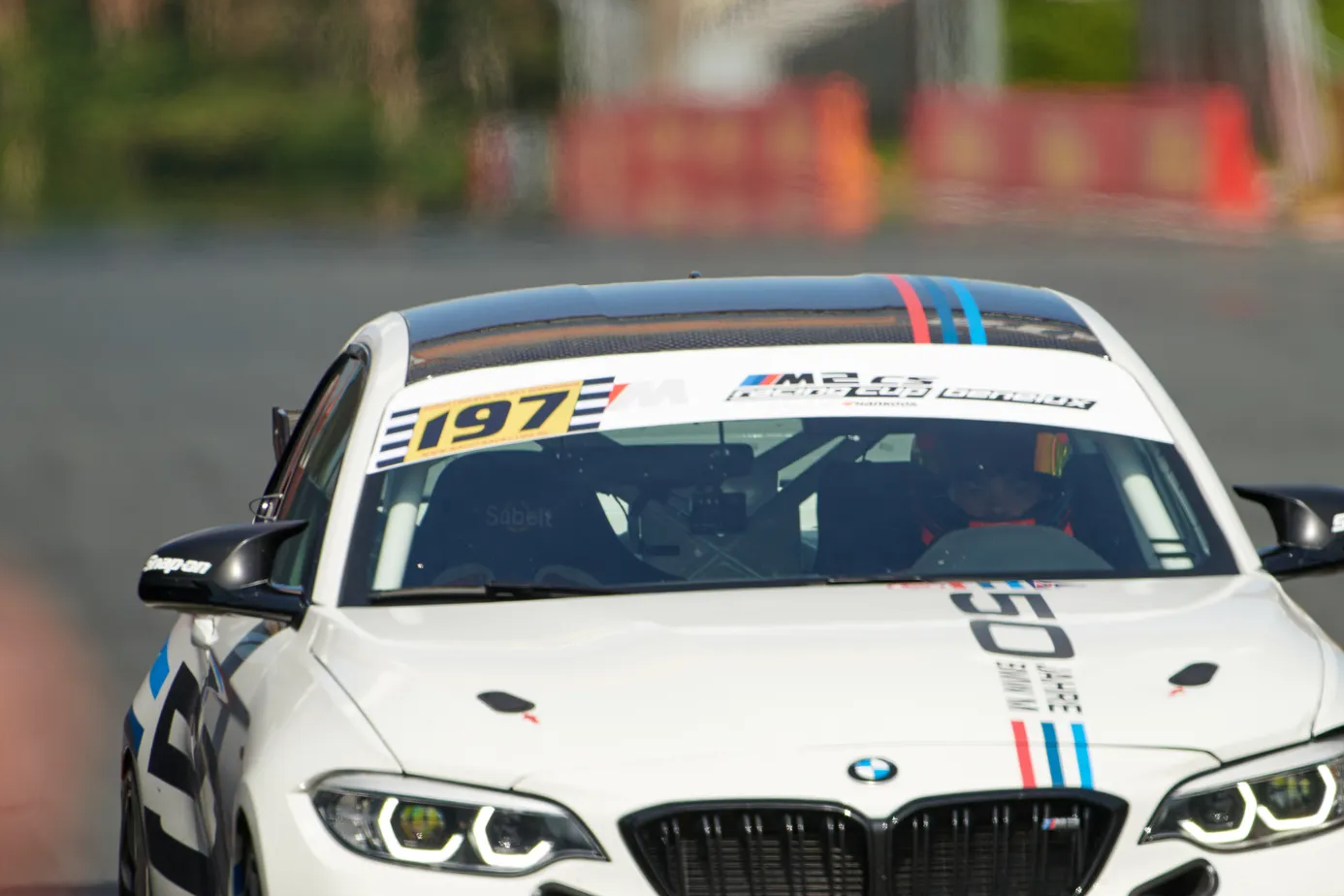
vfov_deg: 1.7
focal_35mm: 786
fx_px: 29342
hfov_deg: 2.6
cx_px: 700
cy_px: 495
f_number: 4
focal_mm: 400
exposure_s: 1/2000
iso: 125
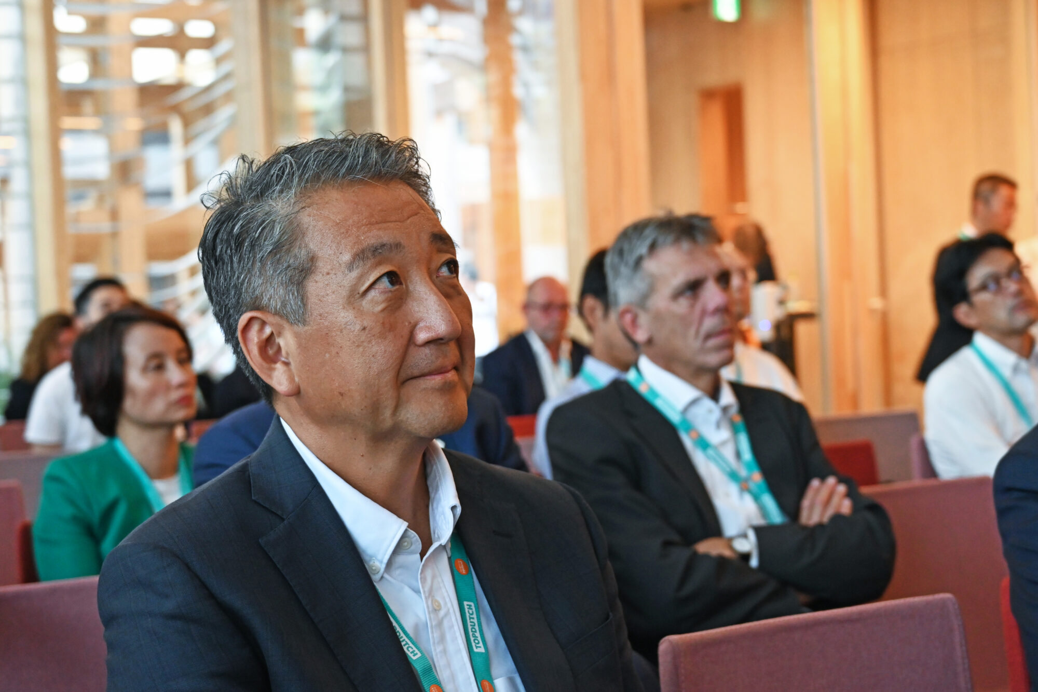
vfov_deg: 20.2
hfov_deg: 29.9
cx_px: 519
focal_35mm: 68
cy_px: 346
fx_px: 1946
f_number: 4
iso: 1600
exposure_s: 1/125
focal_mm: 45
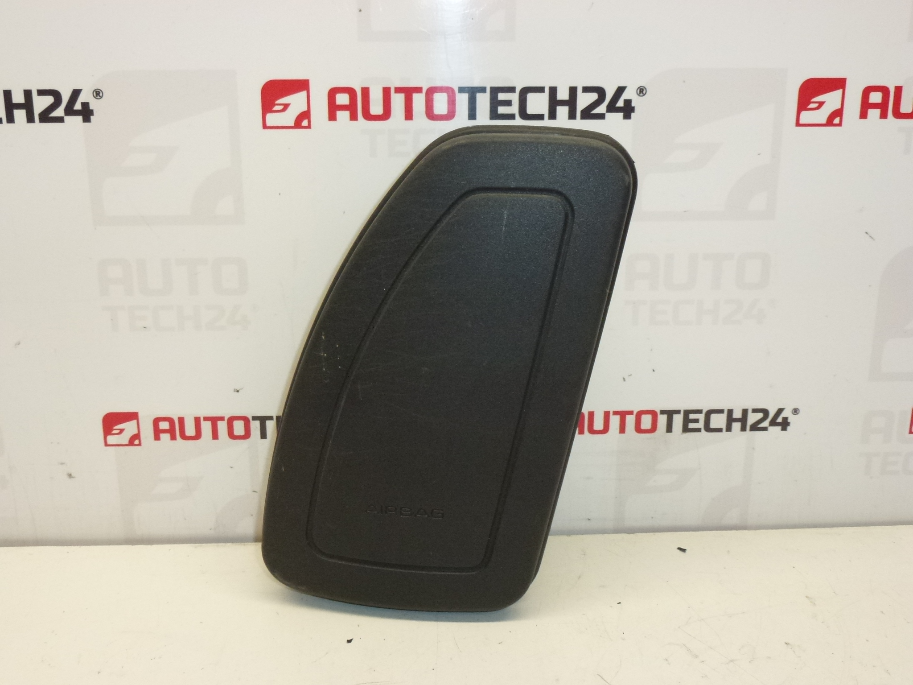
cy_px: 342
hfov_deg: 49.0
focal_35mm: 38
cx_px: 456
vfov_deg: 37.7
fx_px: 1002
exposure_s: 1/160
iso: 400
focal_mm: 6.8
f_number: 3.8
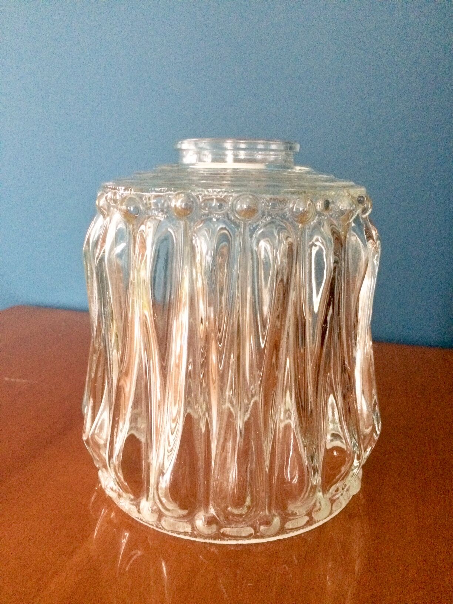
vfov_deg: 61.7
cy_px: 302
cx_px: 226
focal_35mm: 29
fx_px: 506
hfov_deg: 48.2
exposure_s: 1/17
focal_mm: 4.15
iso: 640
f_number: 2.2
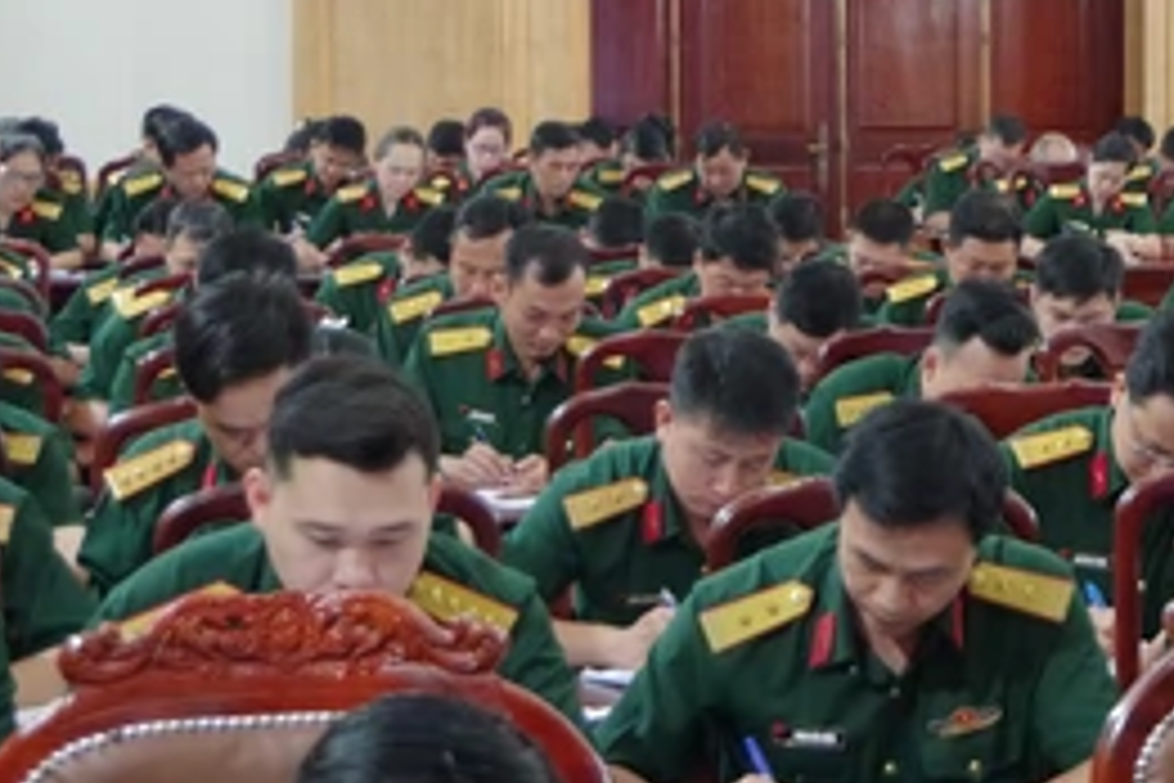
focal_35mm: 110
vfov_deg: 12.4
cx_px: 1428
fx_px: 3587
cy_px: 245
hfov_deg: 17.7
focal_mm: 24
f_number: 5
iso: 3200
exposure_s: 1/100
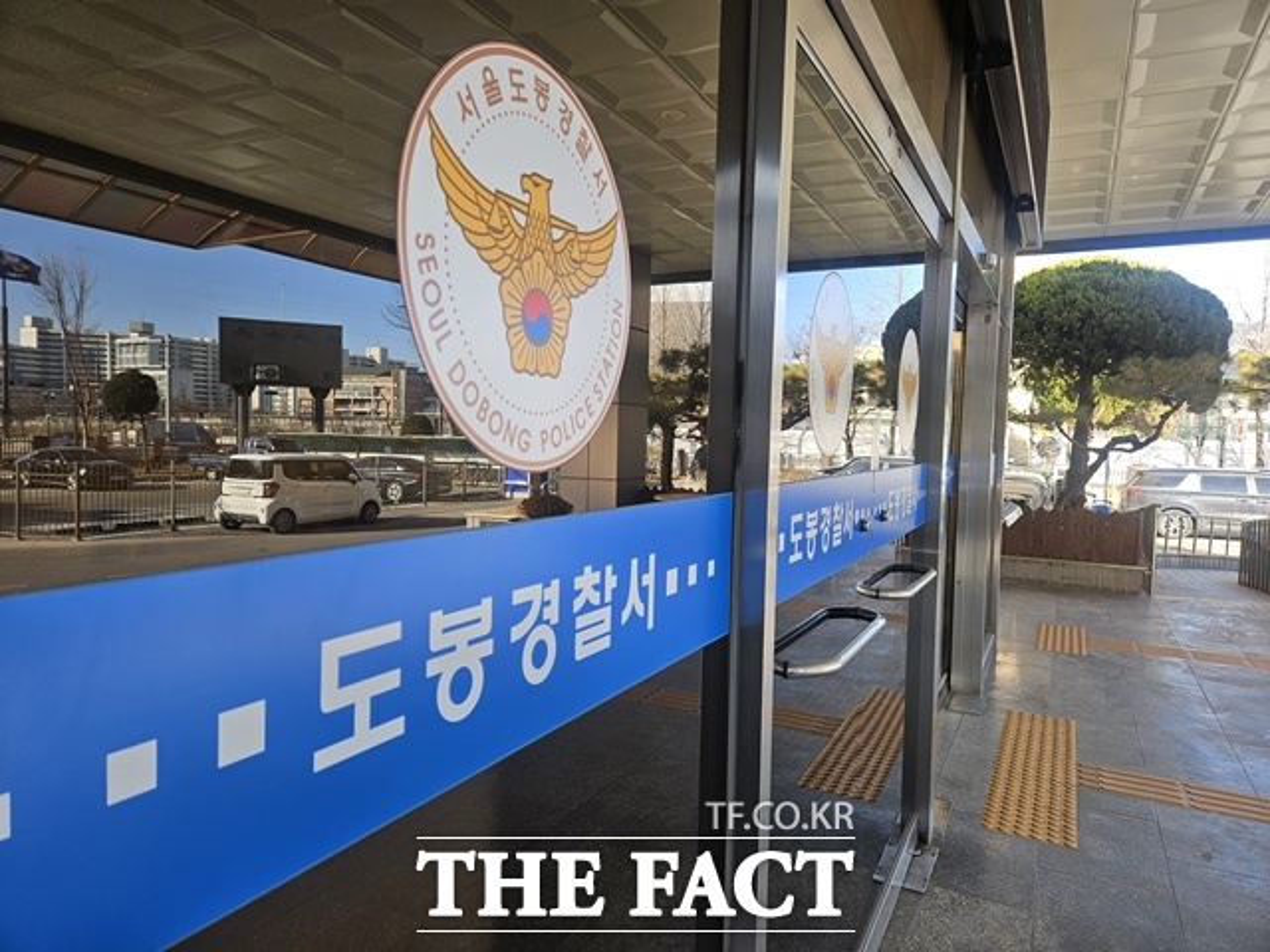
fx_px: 844
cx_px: 635
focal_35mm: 23
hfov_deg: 73.9
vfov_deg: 58.9
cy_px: 476
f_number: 1.8
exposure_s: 1/164
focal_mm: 5.4
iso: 25
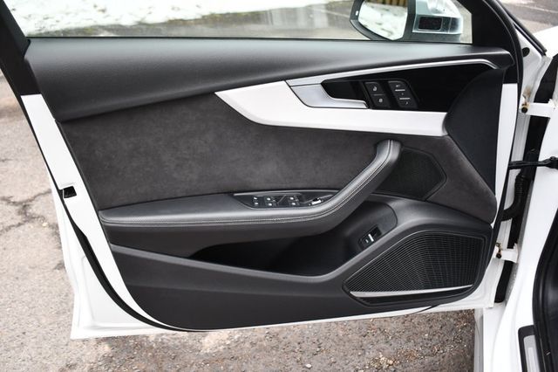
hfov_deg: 53.2
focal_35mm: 36
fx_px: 558
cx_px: 279
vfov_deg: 36.8
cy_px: 186
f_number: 4
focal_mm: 24
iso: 560
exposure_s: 1/250
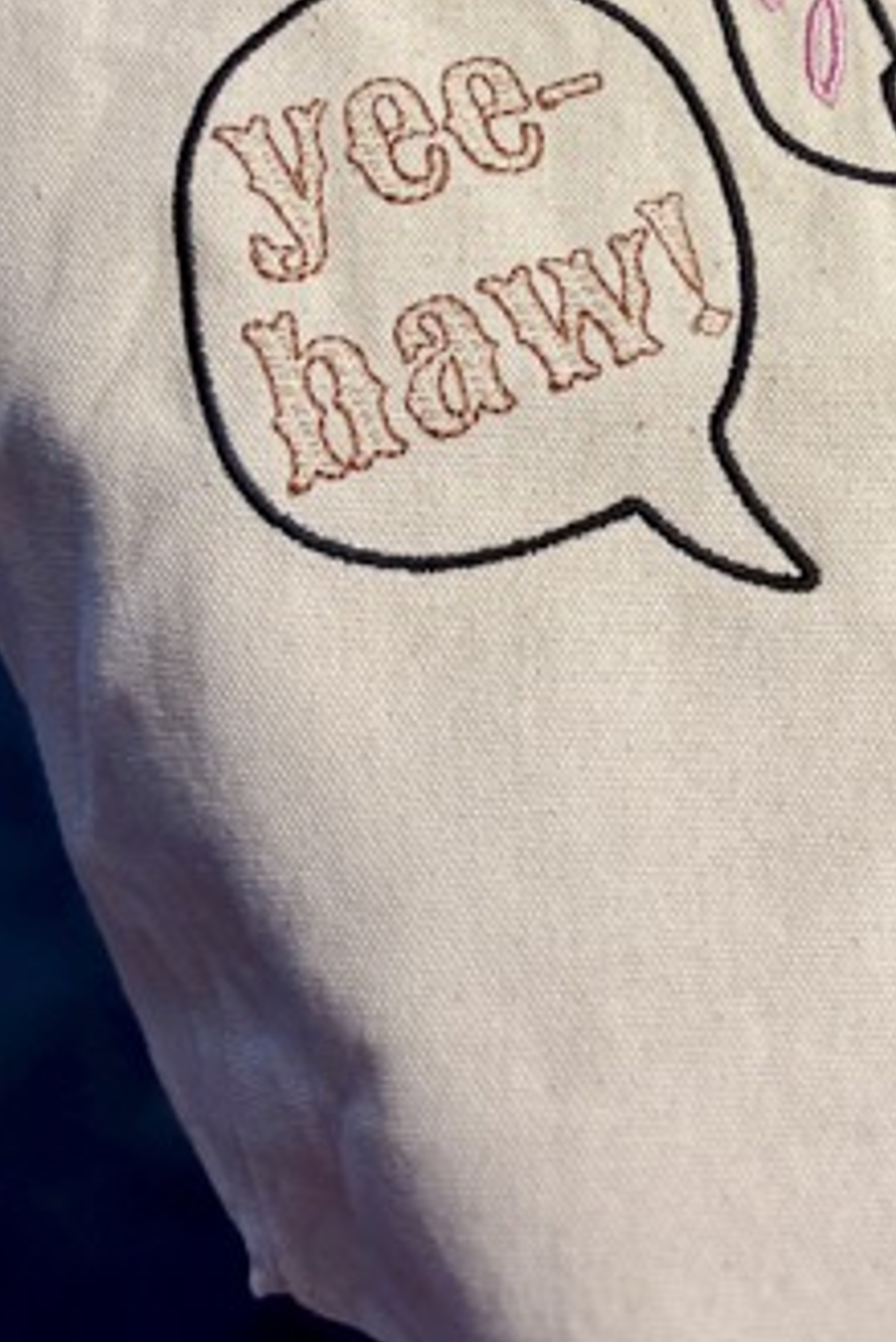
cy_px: 98
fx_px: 2461
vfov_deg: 29.1
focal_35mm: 66
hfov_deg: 20.2
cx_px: 831
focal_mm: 5.96
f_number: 1.6
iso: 100
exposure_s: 1/50
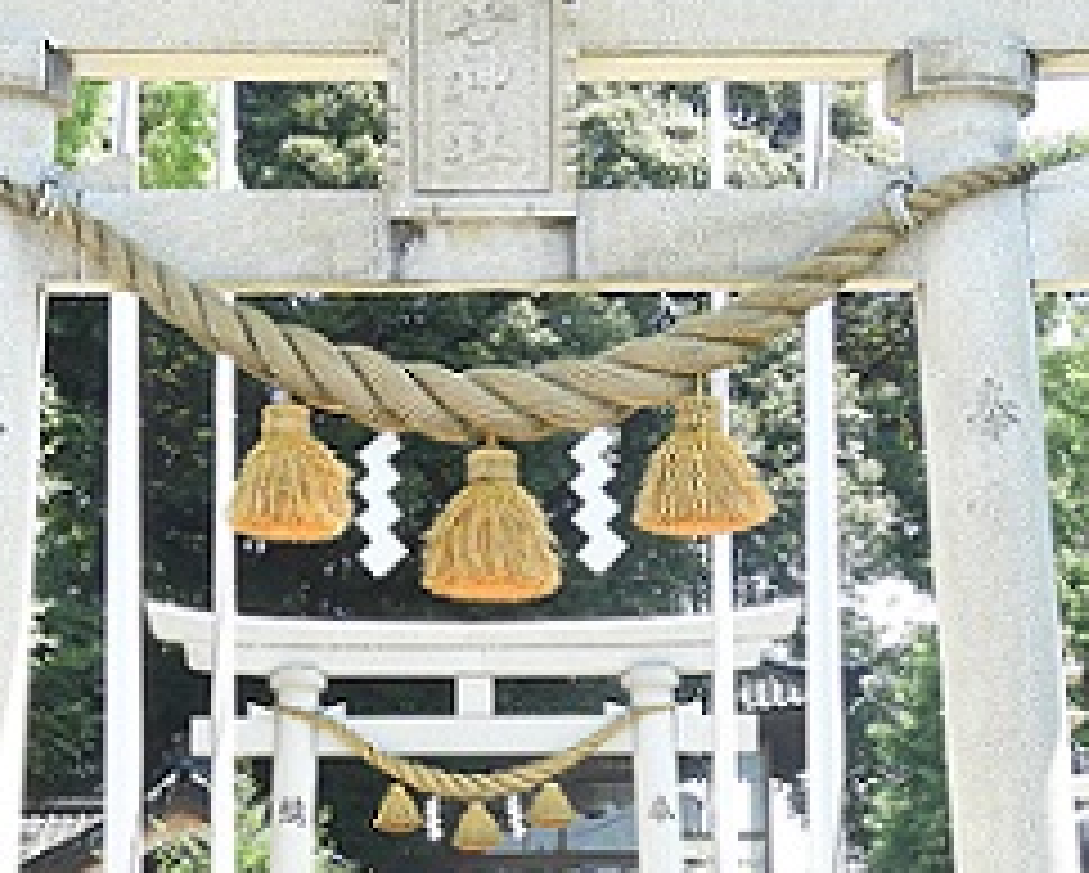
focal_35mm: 92
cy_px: 763
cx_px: 538
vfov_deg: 16.5
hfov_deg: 20.8
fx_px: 2968
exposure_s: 1/200
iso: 100
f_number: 3.6
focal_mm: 5.9
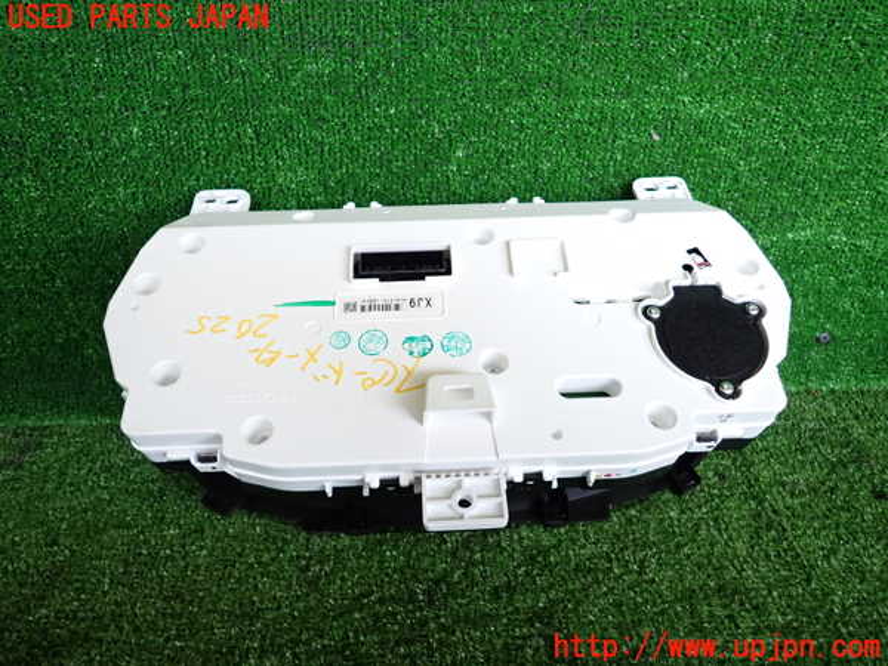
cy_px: 333
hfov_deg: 69.4
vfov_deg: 54.9
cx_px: 444
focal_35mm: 25
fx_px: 641
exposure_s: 1/100
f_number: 2
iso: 200
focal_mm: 4.5
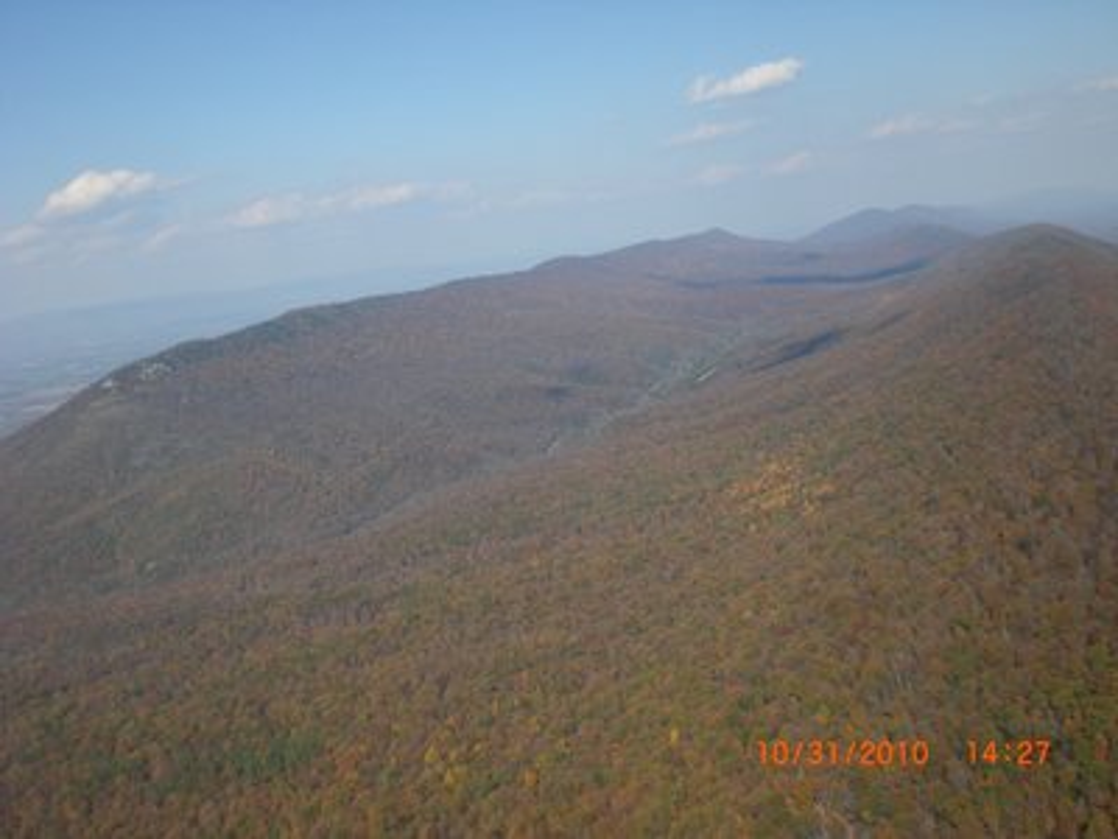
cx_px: 559
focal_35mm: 38
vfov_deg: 37.7
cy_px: 420
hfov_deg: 49.0
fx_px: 1227
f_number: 4.4
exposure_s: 1/500
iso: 50
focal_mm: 6.3
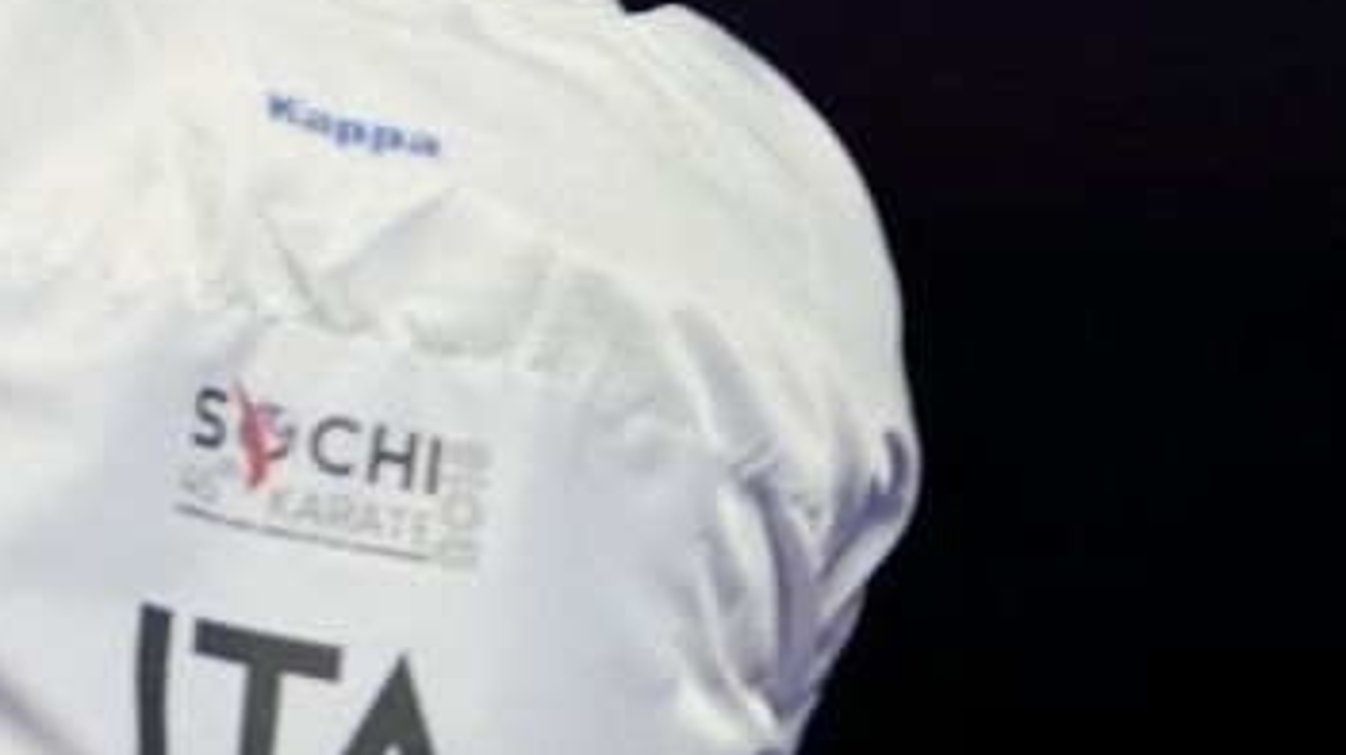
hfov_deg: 2.8
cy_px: 372
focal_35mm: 752
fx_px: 26825
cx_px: -1967
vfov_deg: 1.6
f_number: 2.8
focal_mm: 140
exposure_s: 1/1000
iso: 1250
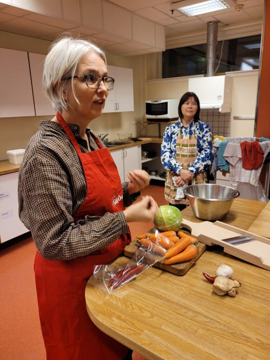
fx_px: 270
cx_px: 135
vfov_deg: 67.3
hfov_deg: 53.1
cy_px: 180
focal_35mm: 26
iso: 200
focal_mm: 5.4
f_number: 1.8
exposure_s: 1/100
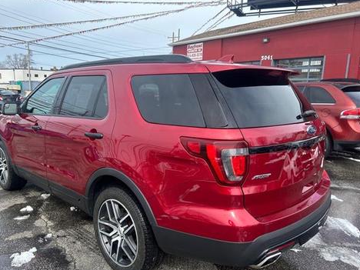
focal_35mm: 28
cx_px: 168
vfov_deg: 49.7
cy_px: 144
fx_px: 291
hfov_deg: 63.4
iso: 50
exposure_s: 1/1698
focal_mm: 5.7
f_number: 1.5
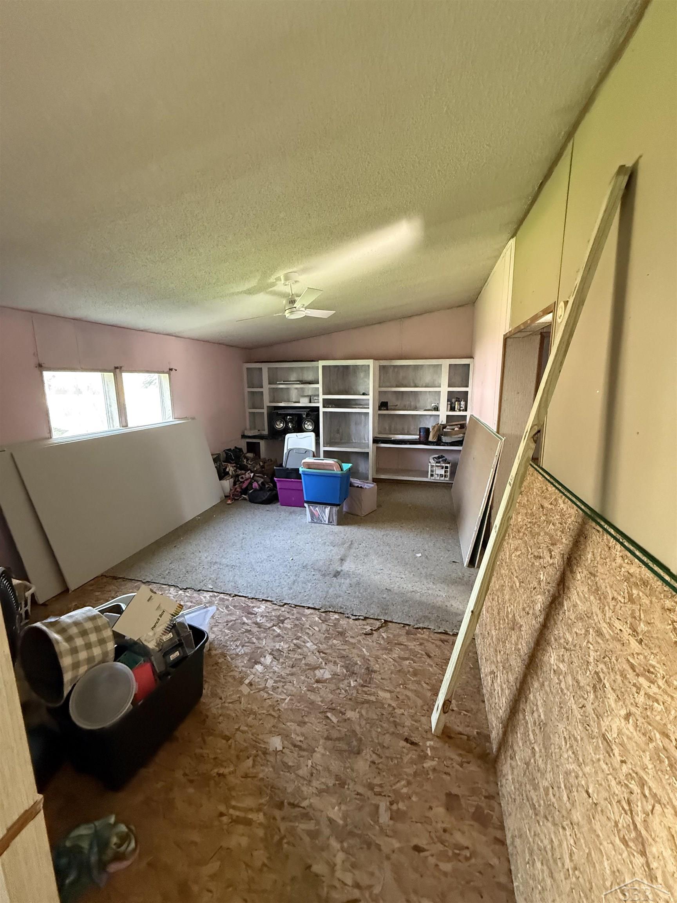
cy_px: 452
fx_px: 365
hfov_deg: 85.7
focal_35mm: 14
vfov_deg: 102.1
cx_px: 338
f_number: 2.2
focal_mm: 2.22
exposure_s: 1/60
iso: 640
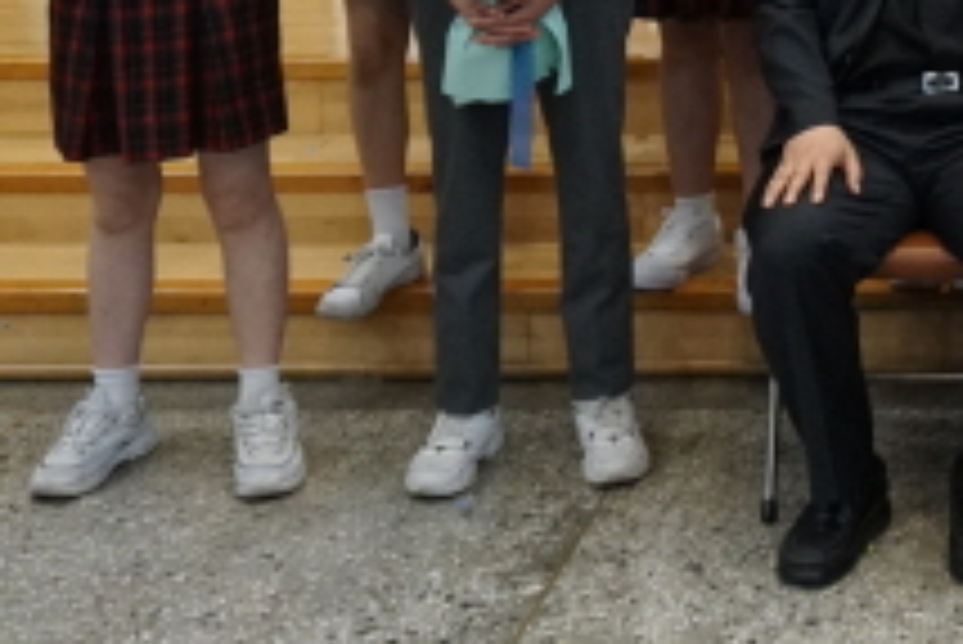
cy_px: -322
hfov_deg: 23.1
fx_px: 2141
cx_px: 1170
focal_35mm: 80
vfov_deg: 15.7
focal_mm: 16
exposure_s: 1/160
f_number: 4
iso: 1250
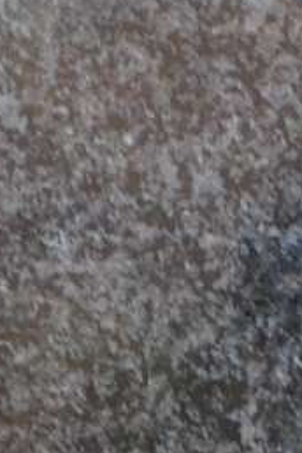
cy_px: 918
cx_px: 479
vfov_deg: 1.1
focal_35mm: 1868
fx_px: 23504
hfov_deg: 0.7
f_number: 7.1
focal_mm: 150
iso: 200
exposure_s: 1/125
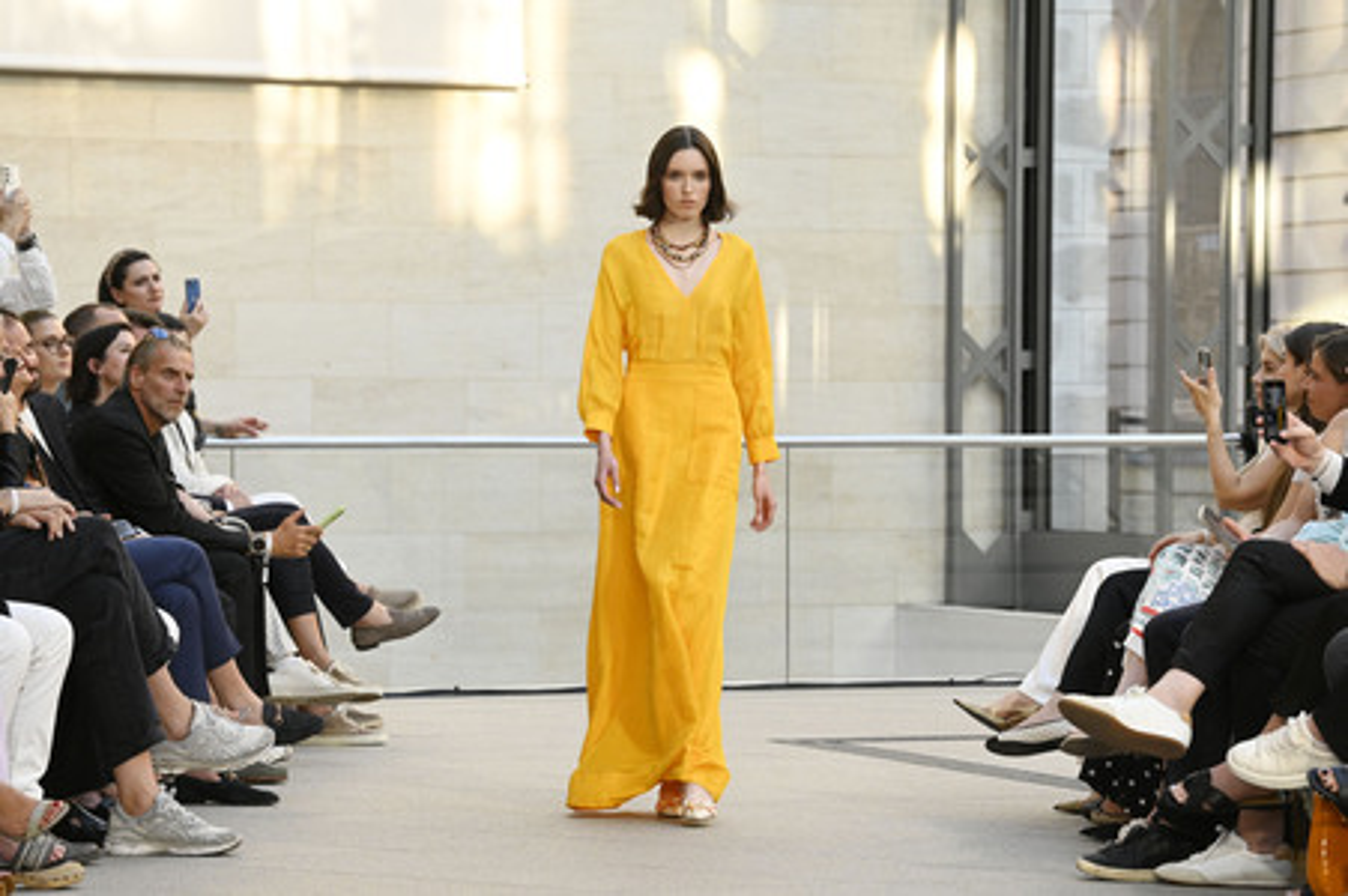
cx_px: 674
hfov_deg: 14.7
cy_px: 448
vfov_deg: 9.8
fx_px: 5238
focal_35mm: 140
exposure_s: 1/640
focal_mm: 140
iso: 5000
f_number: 7.1
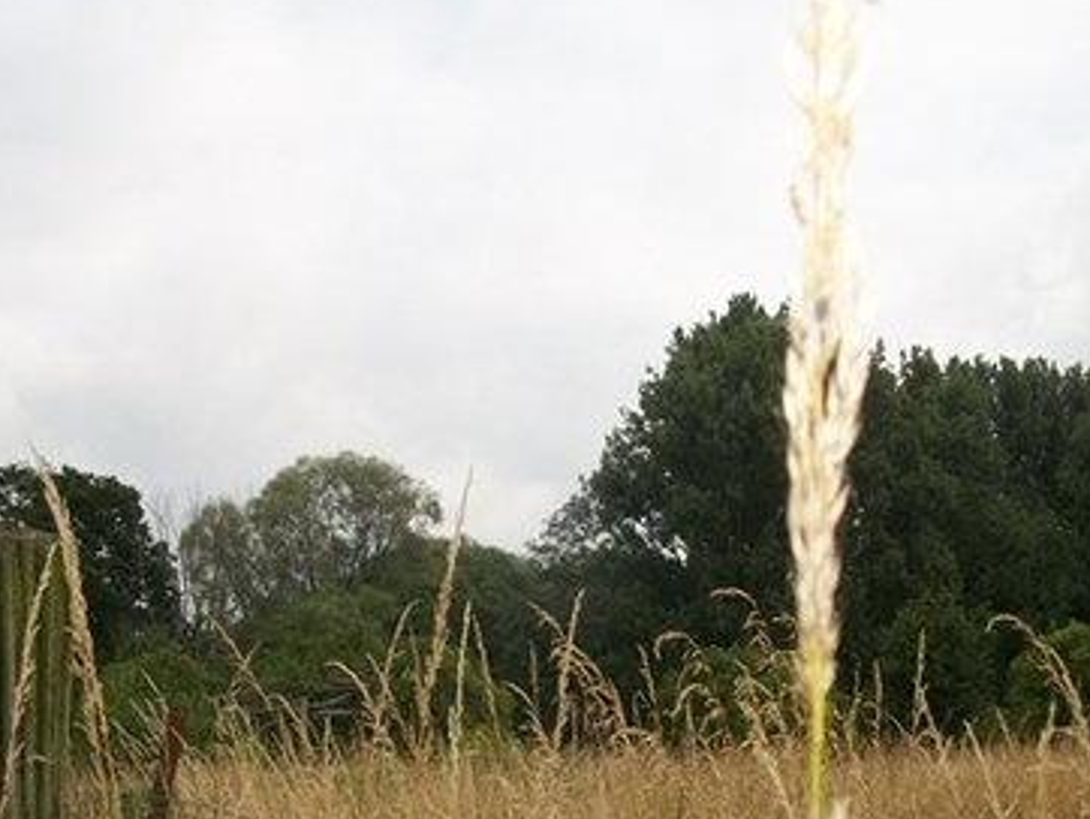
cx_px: 506
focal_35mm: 53
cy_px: 563
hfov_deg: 36.1
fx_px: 1670
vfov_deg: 27.3
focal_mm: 5.7
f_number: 2.9
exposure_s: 1/1000
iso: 80
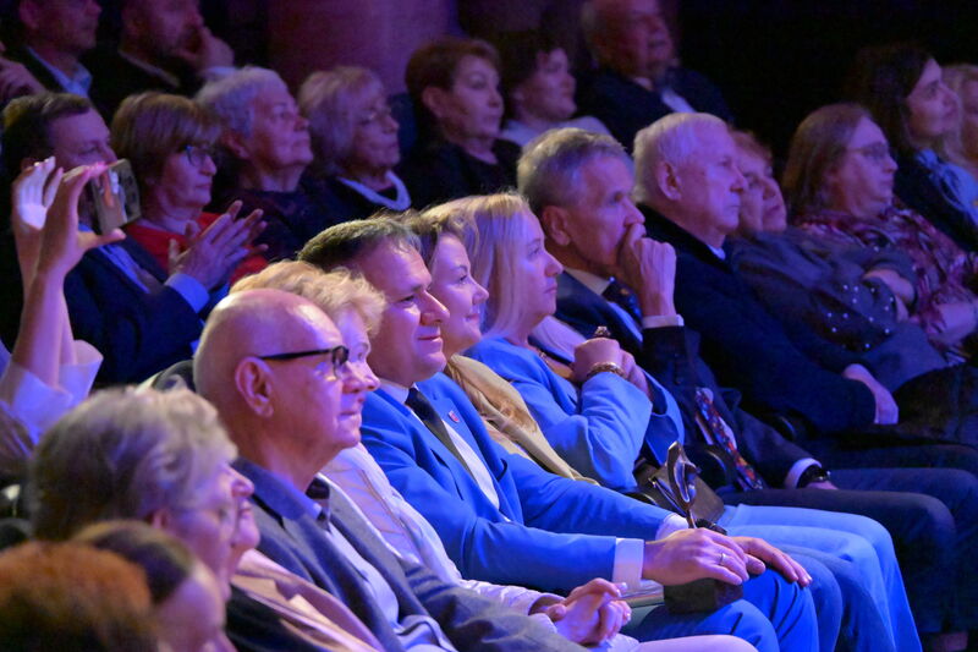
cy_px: 326
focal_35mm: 200
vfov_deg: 6.9
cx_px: 489
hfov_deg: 10.3
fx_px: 5432
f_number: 6.3
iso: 40000
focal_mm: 200
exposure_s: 1/80
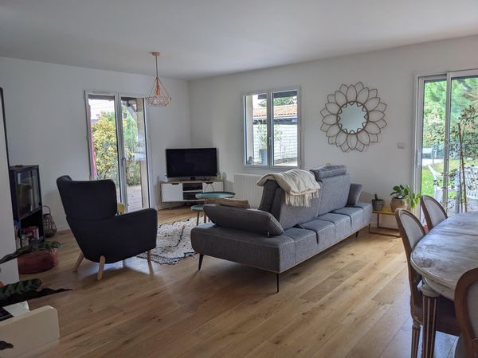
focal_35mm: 27
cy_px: 179
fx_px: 373
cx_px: 239
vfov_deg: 51.4
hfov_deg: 65.3
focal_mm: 4.38
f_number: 1.73
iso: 47
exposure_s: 1/264
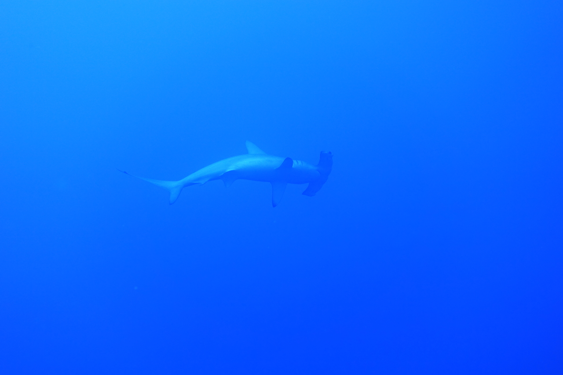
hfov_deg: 46.4
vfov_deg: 31.9
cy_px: 188
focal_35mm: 42
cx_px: 282
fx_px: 657
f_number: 3.2
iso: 125
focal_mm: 15.31
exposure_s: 1/80
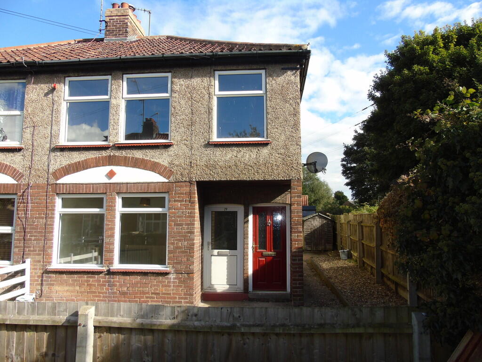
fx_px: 348
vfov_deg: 54.9
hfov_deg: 69.4
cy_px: 181
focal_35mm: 25
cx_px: 241
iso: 80
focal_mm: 4.4
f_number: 3.4
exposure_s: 1/500
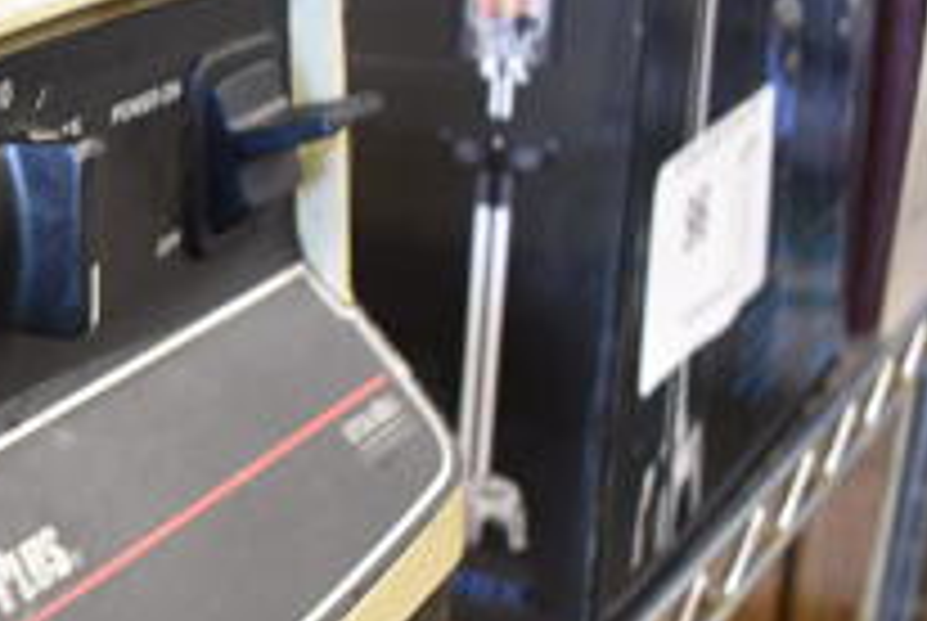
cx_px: -423
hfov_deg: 21.6
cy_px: 432
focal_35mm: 80
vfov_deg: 17.1
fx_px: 2063
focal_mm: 18
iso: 640
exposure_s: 1/30
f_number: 4
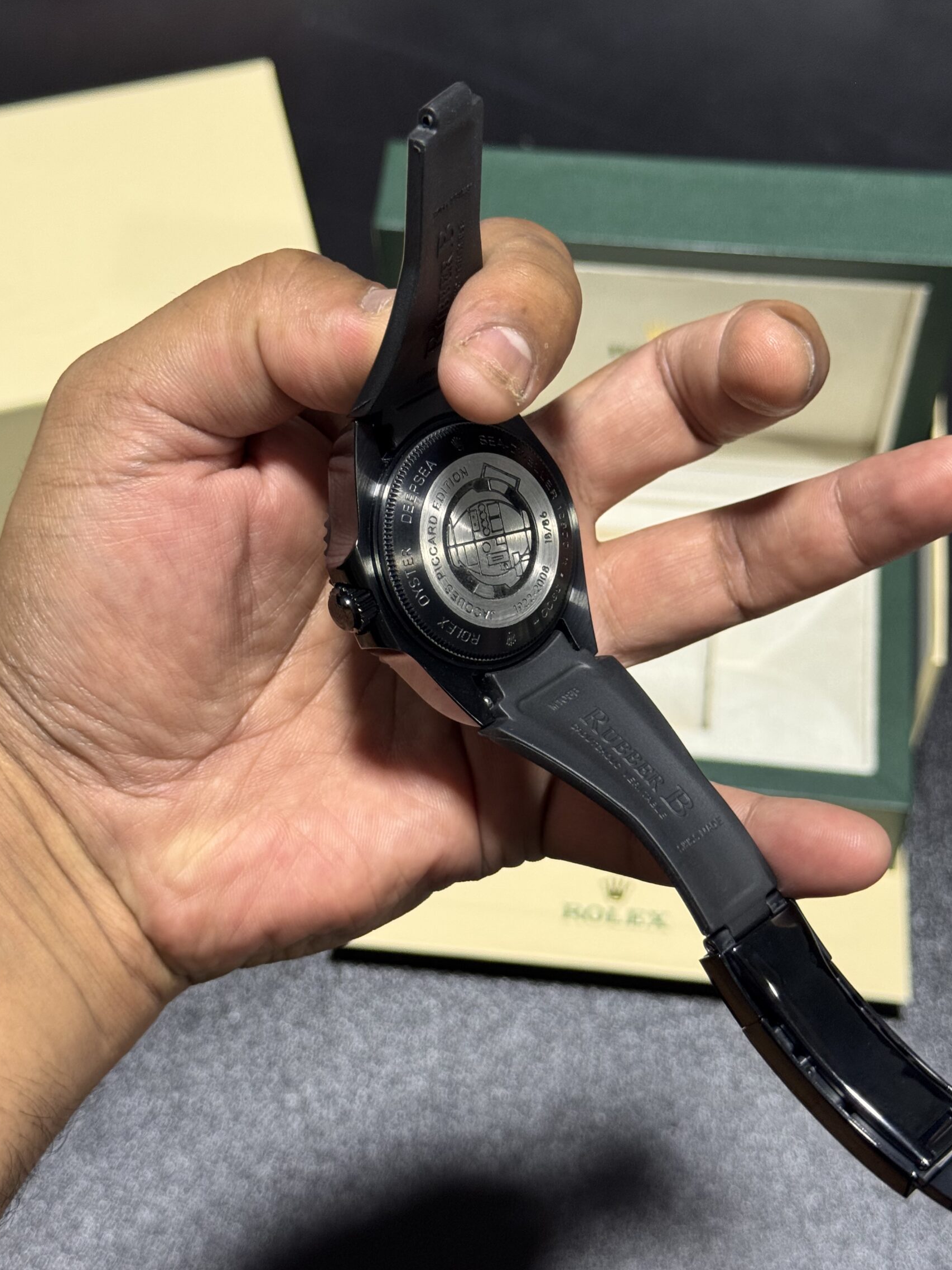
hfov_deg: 27.0
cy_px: 585
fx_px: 1980
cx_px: 491
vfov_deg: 35.5
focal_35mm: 54
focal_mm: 6.76
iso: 160
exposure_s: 1/50
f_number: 1.78
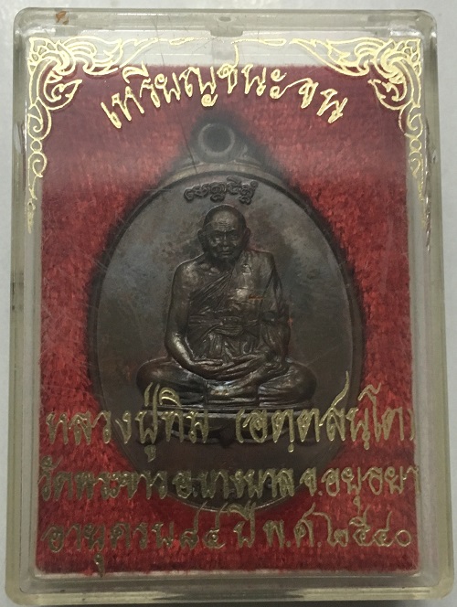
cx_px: 228
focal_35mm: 29
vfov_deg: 61.6
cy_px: 304
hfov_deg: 48.3
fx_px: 509
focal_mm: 4.15
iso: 160
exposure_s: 1/33
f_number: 2.2
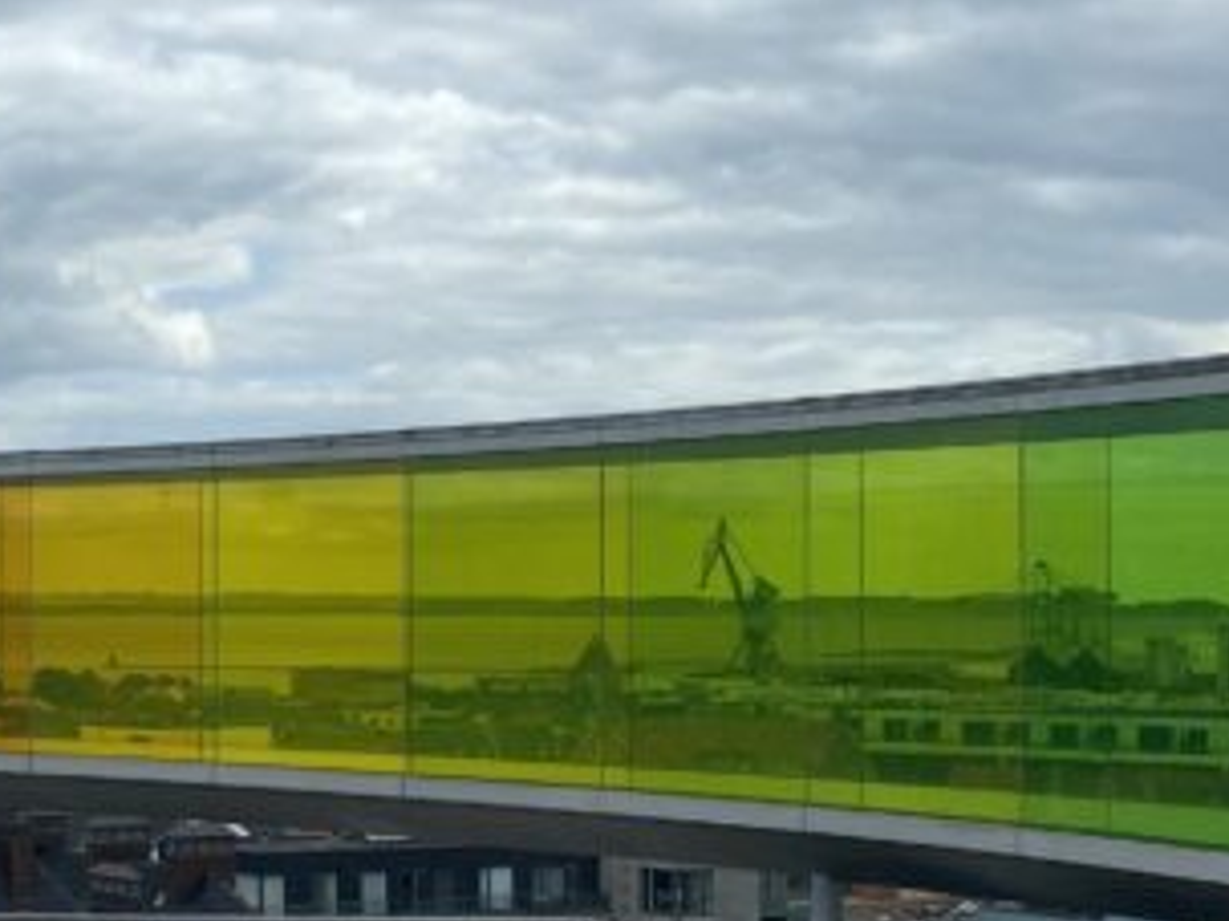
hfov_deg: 20.3
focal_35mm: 88
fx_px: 3123
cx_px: -381
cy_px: 641
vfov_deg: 16.7
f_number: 1.8
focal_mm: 4.25
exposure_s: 1/3300
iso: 32
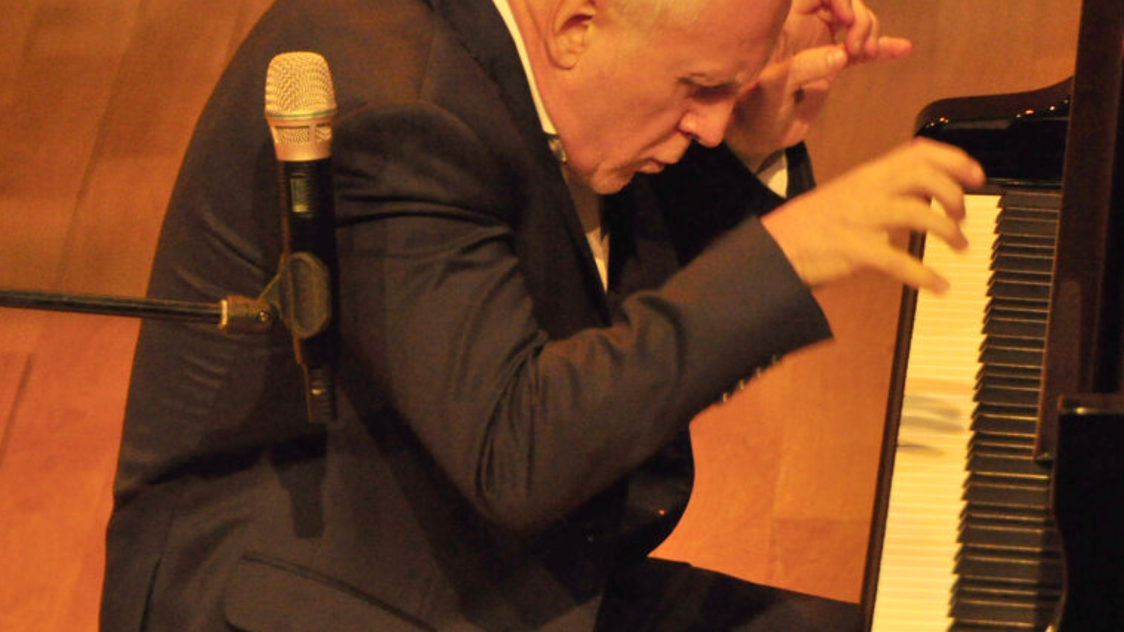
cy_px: 385
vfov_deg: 2.4
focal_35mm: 504
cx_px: 821
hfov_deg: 4.3
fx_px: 15017
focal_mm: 200
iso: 1600
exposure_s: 1/100
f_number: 5.6
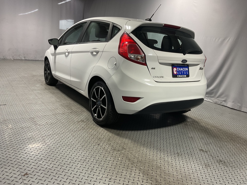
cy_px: 92
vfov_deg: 48.2
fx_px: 207
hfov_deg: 61.7
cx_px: 124
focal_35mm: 29
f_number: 1.8
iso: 50
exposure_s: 1/120
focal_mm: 3
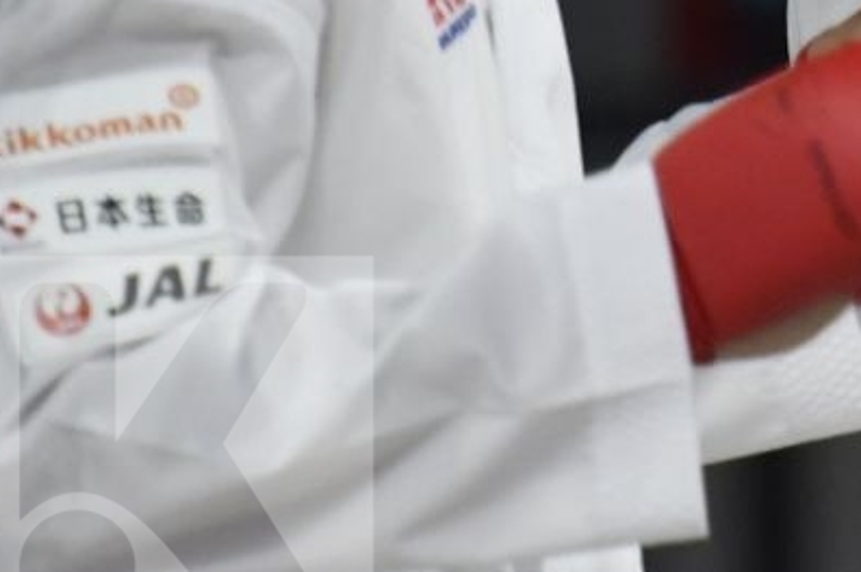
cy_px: -316
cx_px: 1642
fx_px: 45475
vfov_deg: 0.7
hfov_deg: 1.1
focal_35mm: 1903
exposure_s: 1/320
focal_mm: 280
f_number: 4
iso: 1250
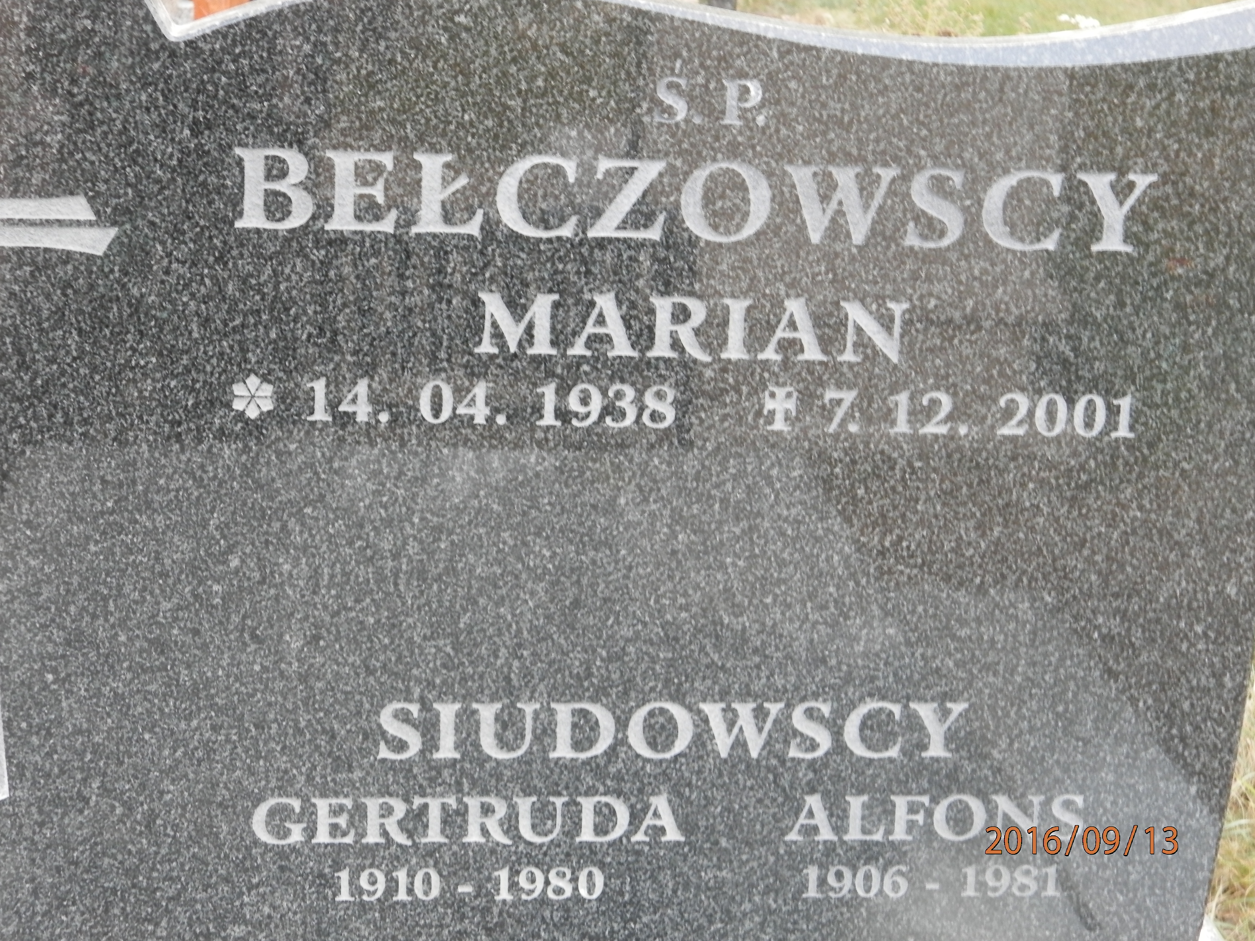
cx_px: 628
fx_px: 2973
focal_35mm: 82
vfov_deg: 18.0
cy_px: 470
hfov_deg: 23.8
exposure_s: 1/20
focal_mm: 14.6
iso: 200
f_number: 4.2
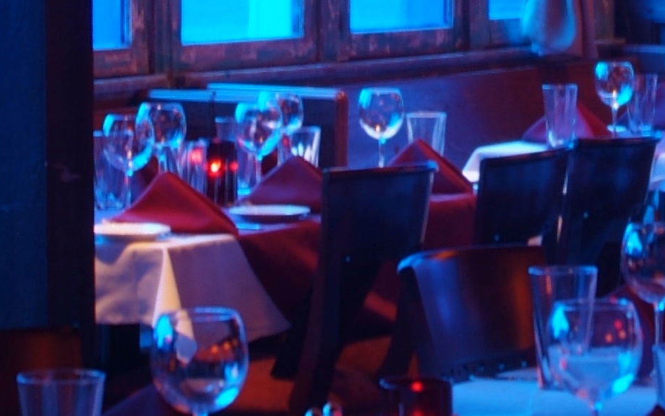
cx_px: 667
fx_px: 3552
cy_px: 208
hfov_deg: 10.6
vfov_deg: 6.7
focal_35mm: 196
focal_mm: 28
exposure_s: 1
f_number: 3.5
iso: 100
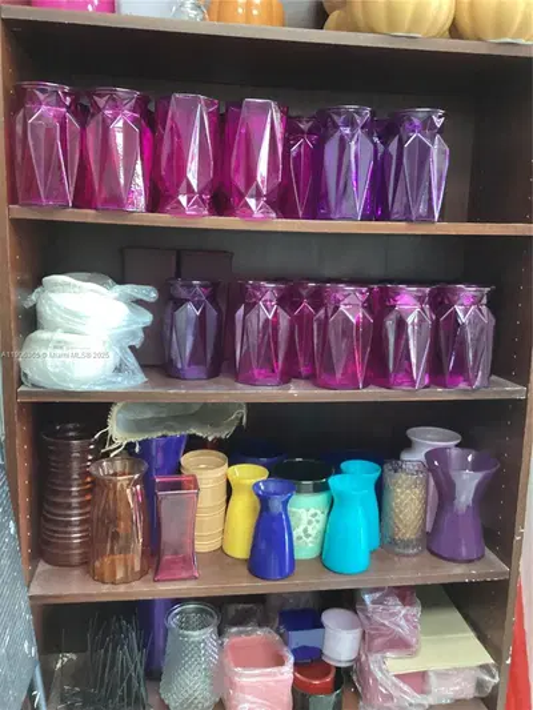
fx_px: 636
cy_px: 355
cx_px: 266
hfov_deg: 45.5
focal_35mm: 31
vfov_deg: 58.3
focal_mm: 3.3
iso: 500
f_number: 2.4
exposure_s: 1/30
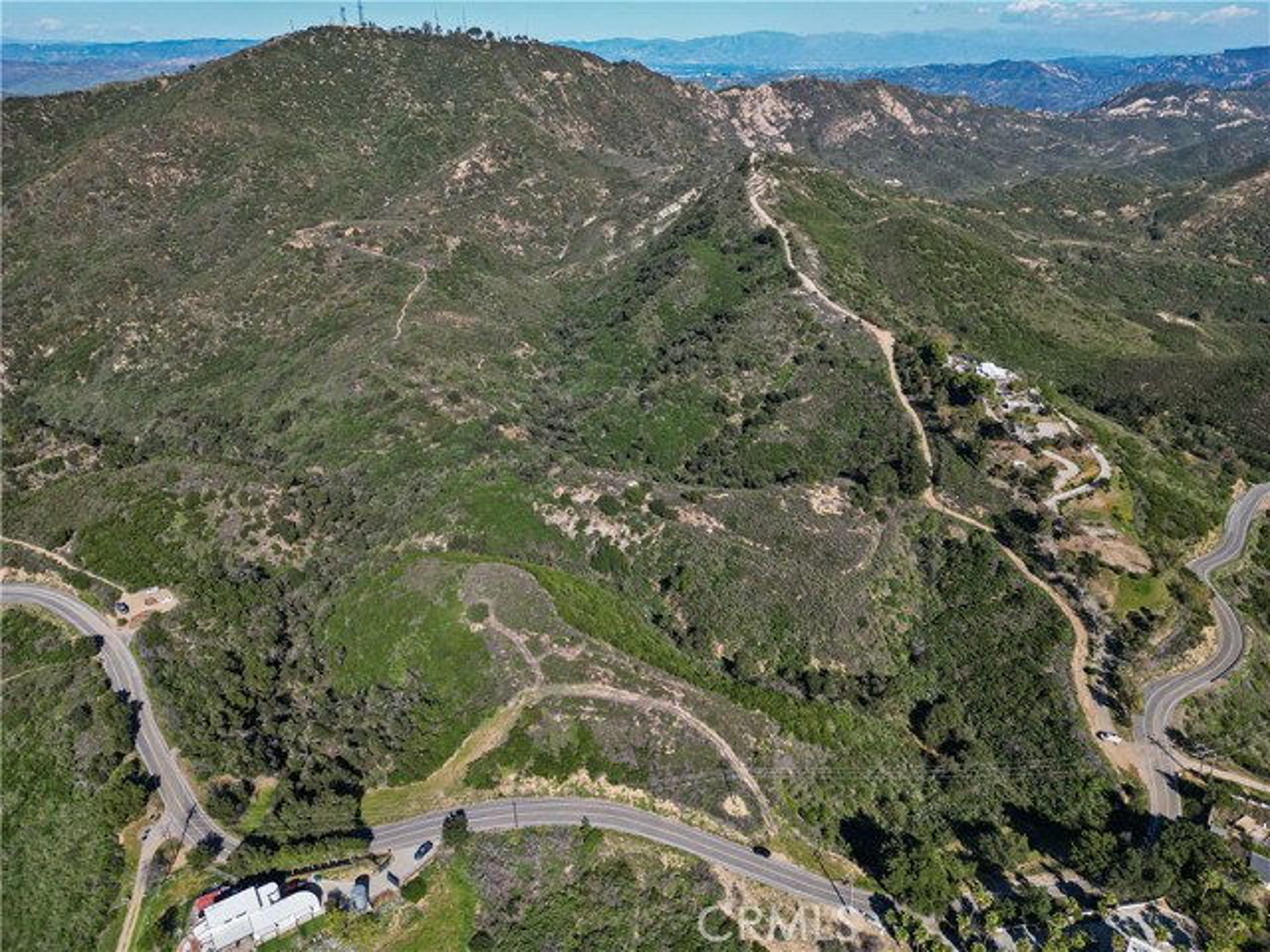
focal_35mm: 24
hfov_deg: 71.6
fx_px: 881
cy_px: 476
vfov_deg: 56.8
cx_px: 635
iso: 140
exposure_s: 1/2500
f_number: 1.7
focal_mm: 6.72
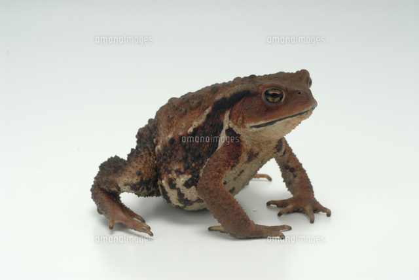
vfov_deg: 15.2
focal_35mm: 90
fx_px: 1048
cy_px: 140
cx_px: 210
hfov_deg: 22.6
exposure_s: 1/250
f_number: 20
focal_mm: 60
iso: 100
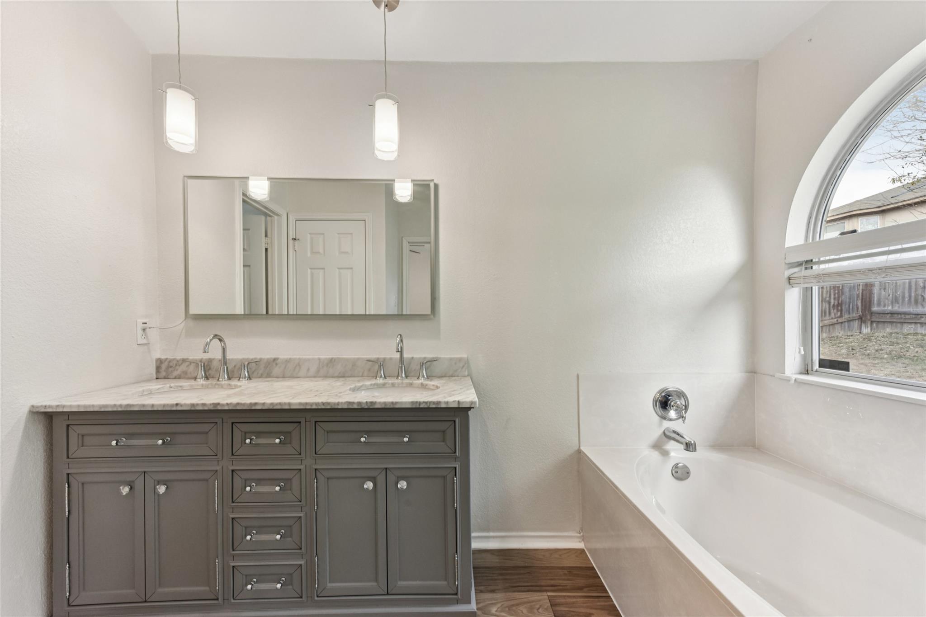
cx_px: 463
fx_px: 360
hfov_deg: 104.3
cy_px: 308
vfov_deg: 81.2
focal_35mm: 14
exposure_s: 1/50
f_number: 8
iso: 800
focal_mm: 14
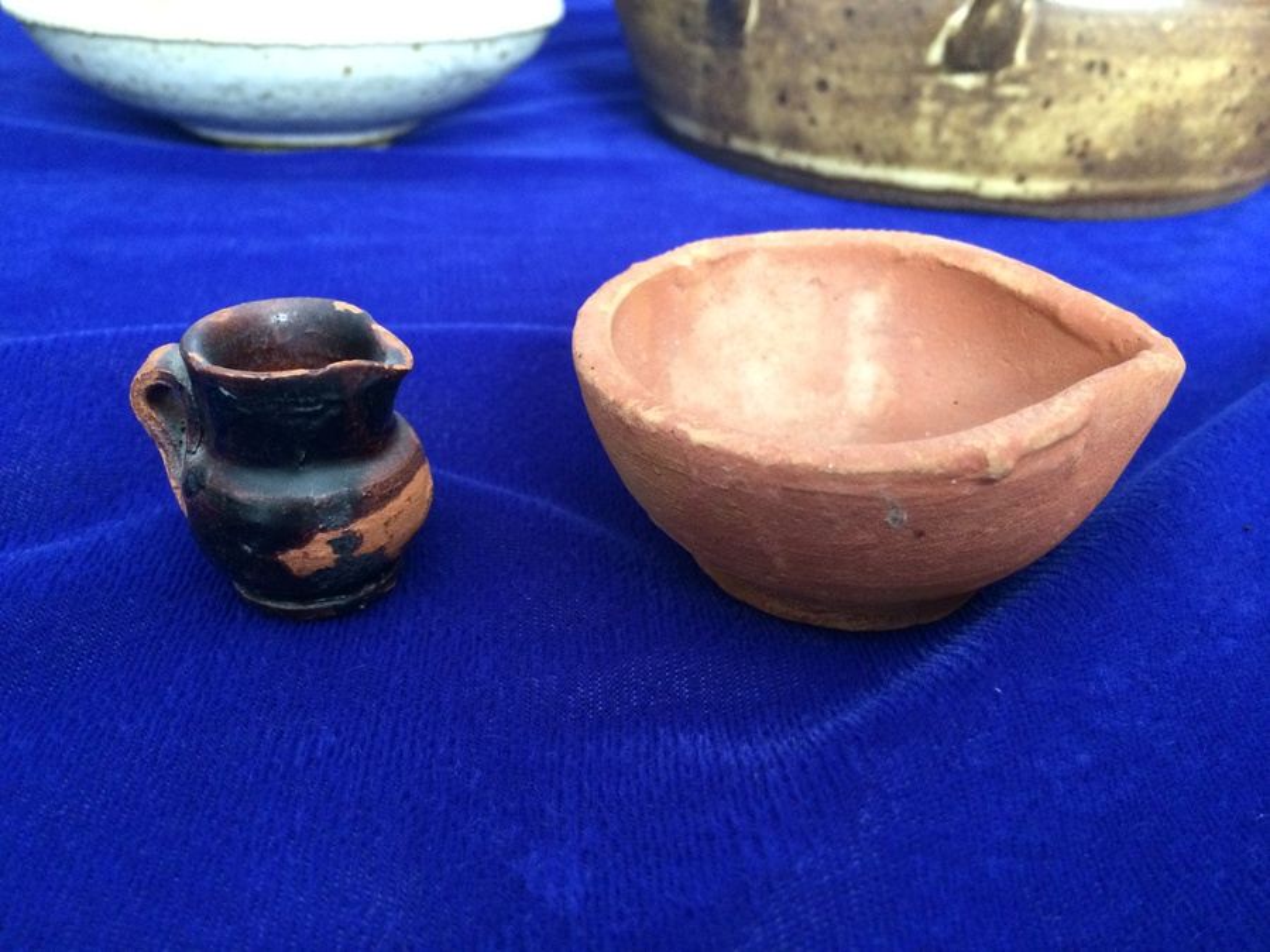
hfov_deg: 60.0
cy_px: 476
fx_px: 1101
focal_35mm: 30
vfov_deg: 46.8
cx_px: 635
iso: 320
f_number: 2.2
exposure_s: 1/20
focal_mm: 4.12
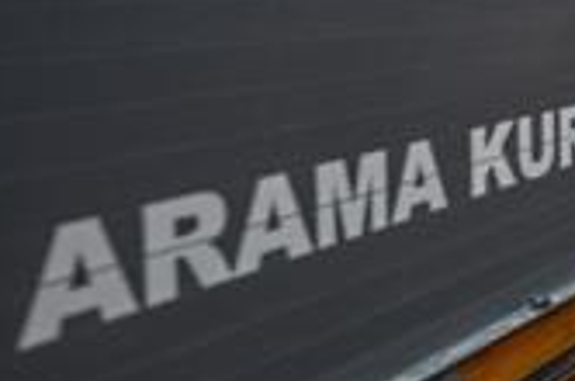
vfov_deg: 20.3
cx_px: 1126
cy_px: 16
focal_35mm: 65
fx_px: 1036
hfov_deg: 19.4
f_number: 2.8
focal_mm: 14
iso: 100
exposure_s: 1/3200
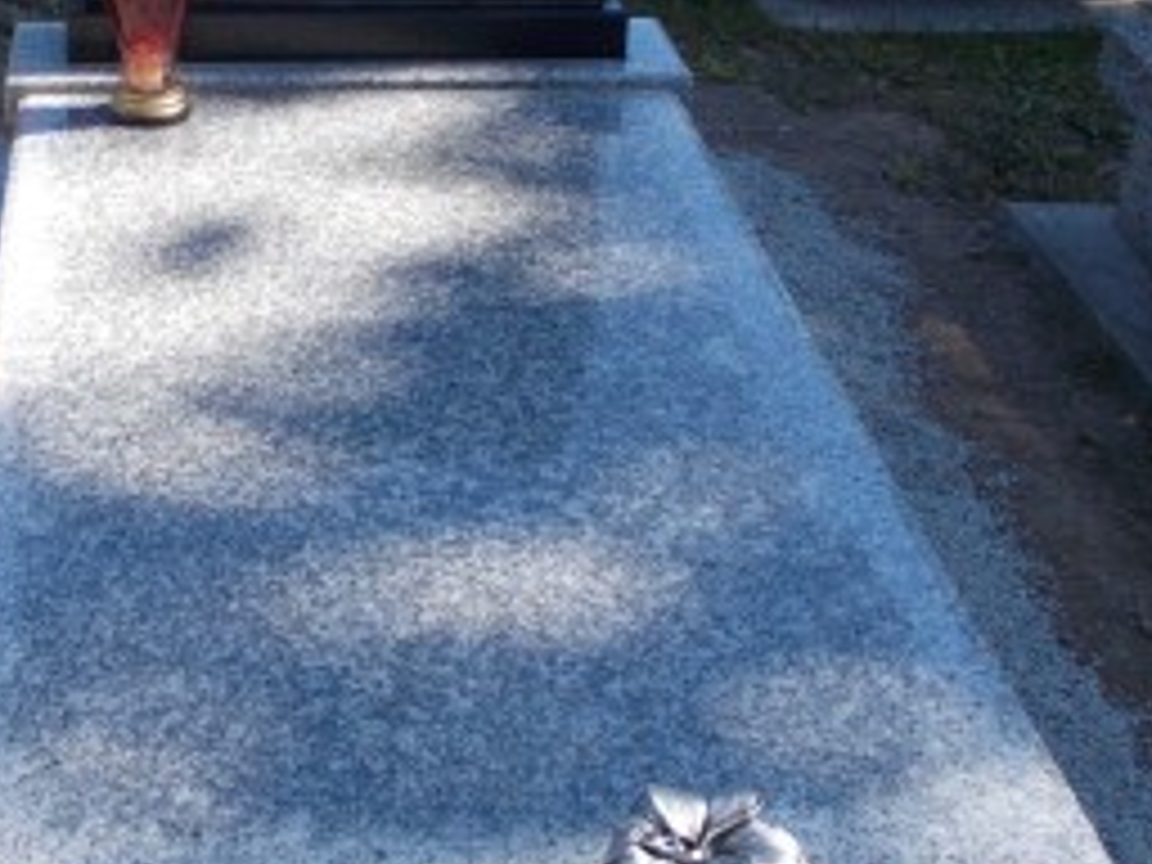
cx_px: 306
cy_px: 284
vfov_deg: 22.5
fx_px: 2163
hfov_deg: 29.4
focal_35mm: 65
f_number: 3.2
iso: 80
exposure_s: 1/400
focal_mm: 4.6
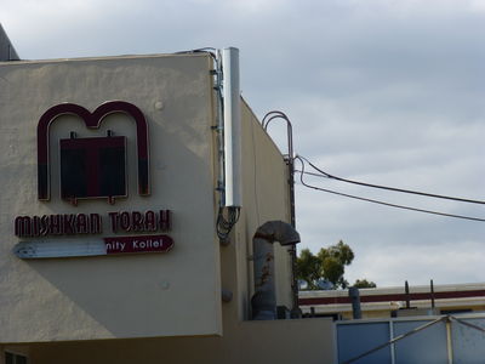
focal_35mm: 145
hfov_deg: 13.6
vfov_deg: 10.2
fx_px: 2032
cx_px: 242
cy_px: 182
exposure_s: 1/500
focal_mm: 25.9
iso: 100
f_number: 5.4
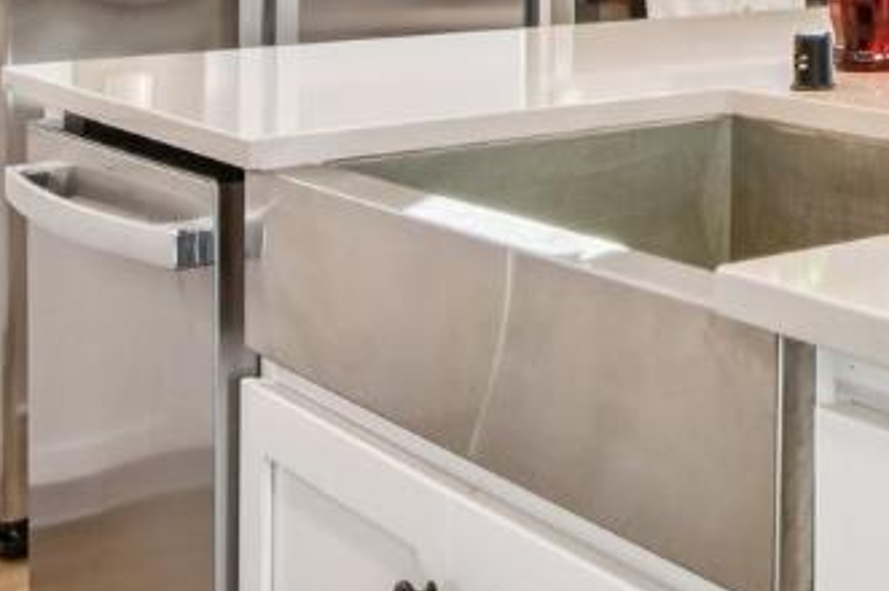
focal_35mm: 68
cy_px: -120
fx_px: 1678
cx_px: 1235
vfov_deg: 18.9
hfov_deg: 24.7
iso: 100
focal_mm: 10
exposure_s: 1/15
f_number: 8
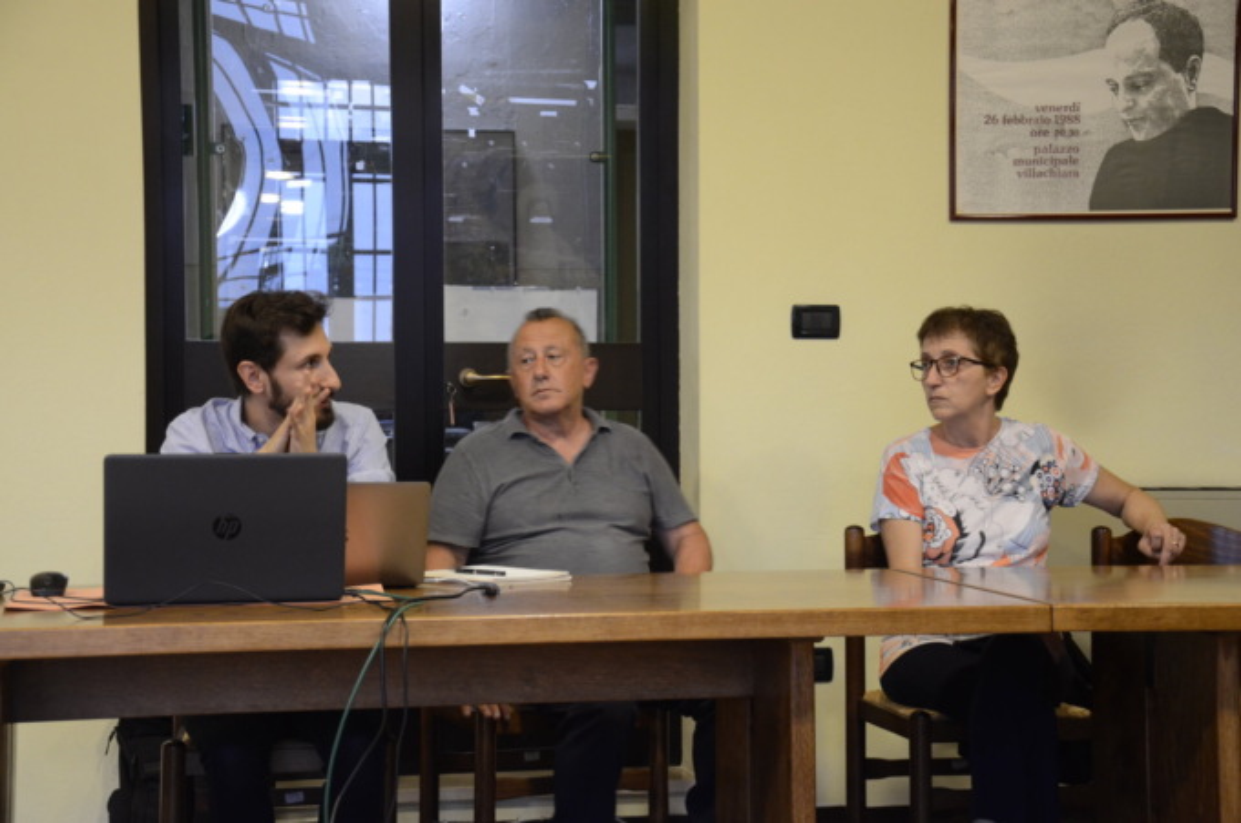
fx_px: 2478
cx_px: 620
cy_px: 412
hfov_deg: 28.1
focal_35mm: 72
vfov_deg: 18.9
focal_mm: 48
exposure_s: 1/25
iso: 1600
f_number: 4.8
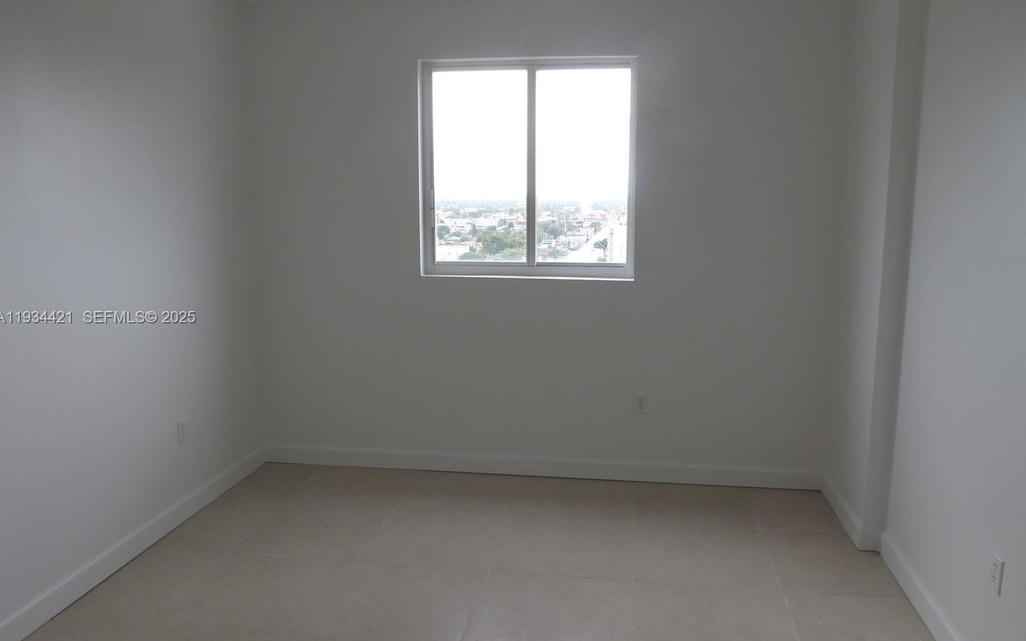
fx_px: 755
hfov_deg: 68.4
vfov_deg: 46.0
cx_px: 515
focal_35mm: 27
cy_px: 318
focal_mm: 4.5
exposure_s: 1/125
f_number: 4
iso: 100
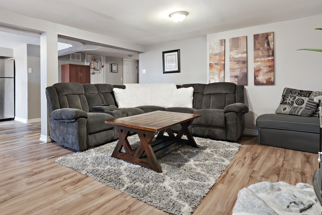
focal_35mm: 21
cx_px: 117
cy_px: 81
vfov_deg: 58.7
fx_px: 188
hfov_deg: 79.4
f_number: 8
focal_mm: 16
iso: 1600
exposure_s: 1/1.67
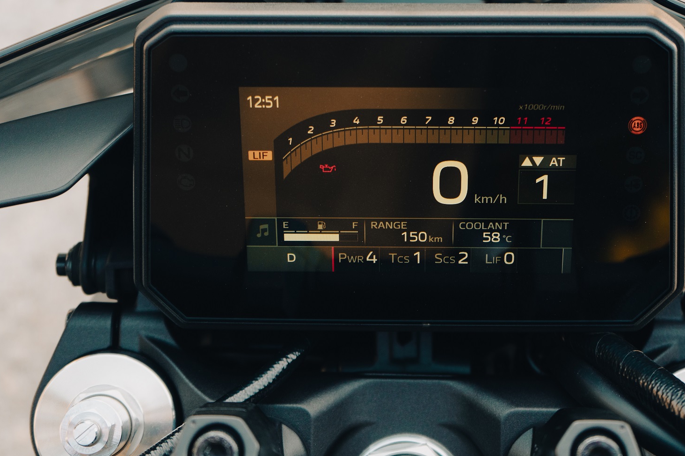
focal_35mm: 61
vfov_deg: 22.2
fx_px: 1160
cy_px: 181
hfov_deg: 32.8
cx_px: 412
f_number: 4.5
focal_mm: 47
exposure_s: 1/250
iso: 400
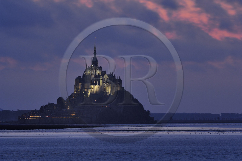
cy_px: 80
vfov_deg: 3.0
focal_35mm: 450
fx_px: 3021
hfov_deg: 4.6
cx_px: 121
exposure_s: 1.1
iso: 100
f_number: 6.3
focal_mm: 300
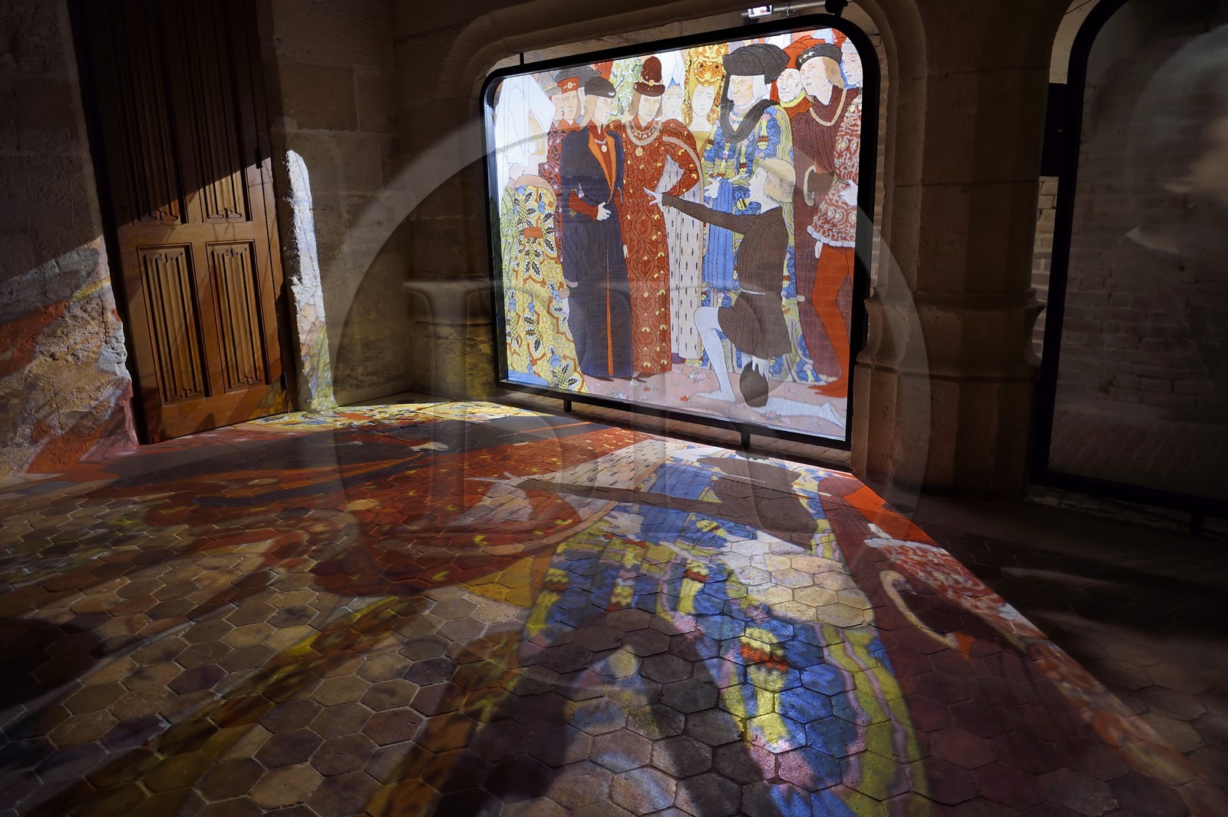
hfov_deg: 73.8
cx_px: 614
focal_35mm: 24
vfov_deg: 53.1
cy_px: 408
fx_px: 818
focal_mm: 24
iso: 1600
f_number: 4
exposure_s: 1/6
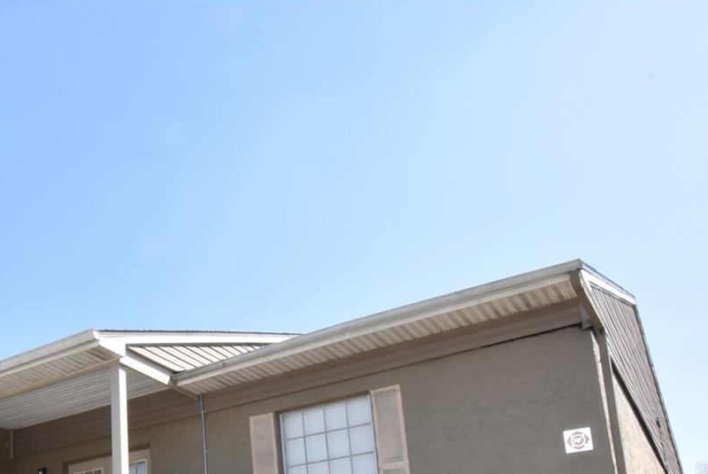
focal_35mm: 39
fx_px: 768
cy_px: 468
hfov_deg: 44.9
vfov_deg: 31.8
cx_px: 67
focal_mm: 13
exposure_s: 1/200
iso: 1600
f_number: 25
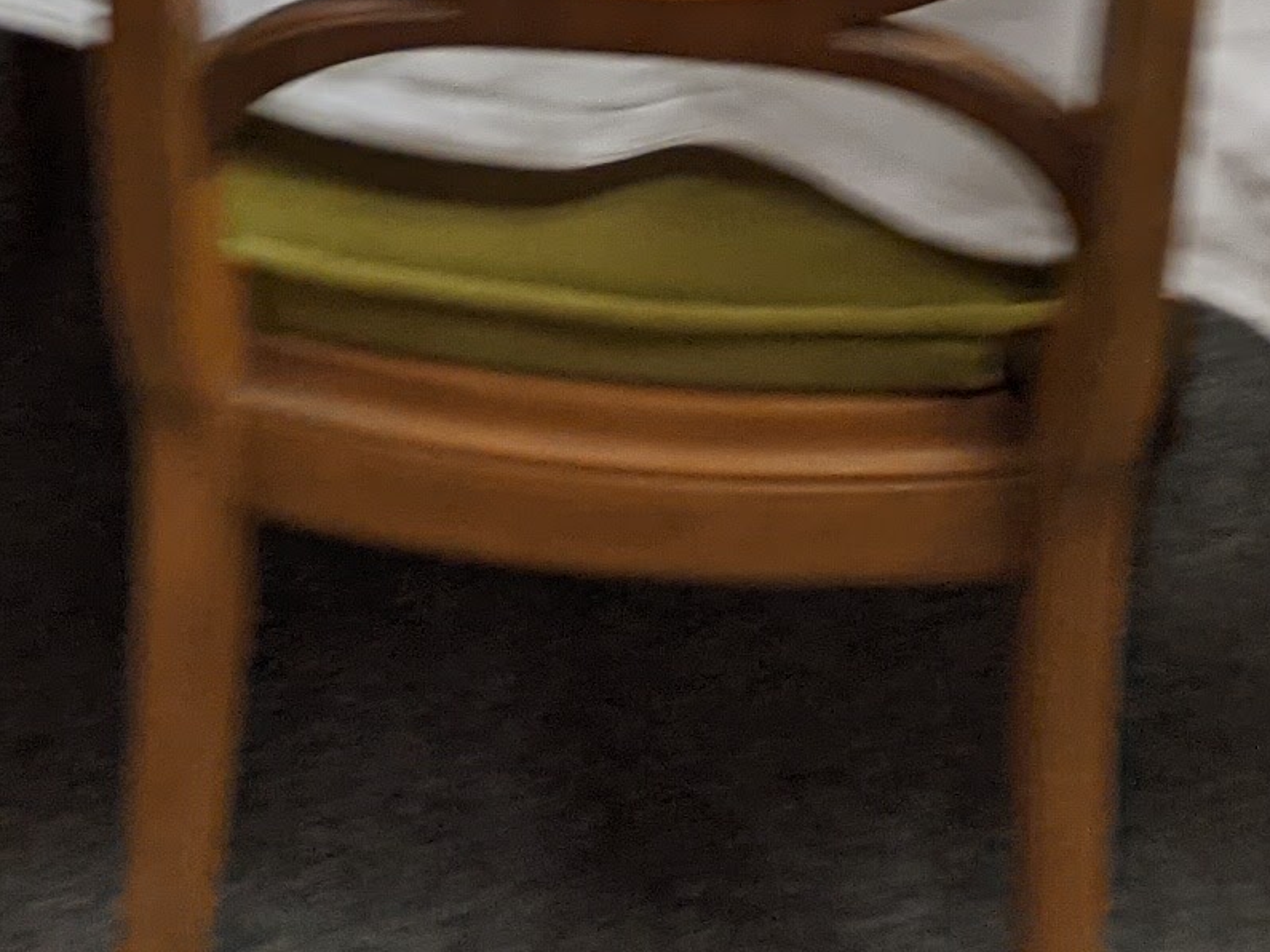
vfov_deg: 9.6
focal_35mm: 137
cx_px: 637
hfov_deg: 14.4
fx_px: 5026
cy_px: -1335
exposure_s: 1/30
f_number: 1.8
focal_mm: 4.44
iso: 52
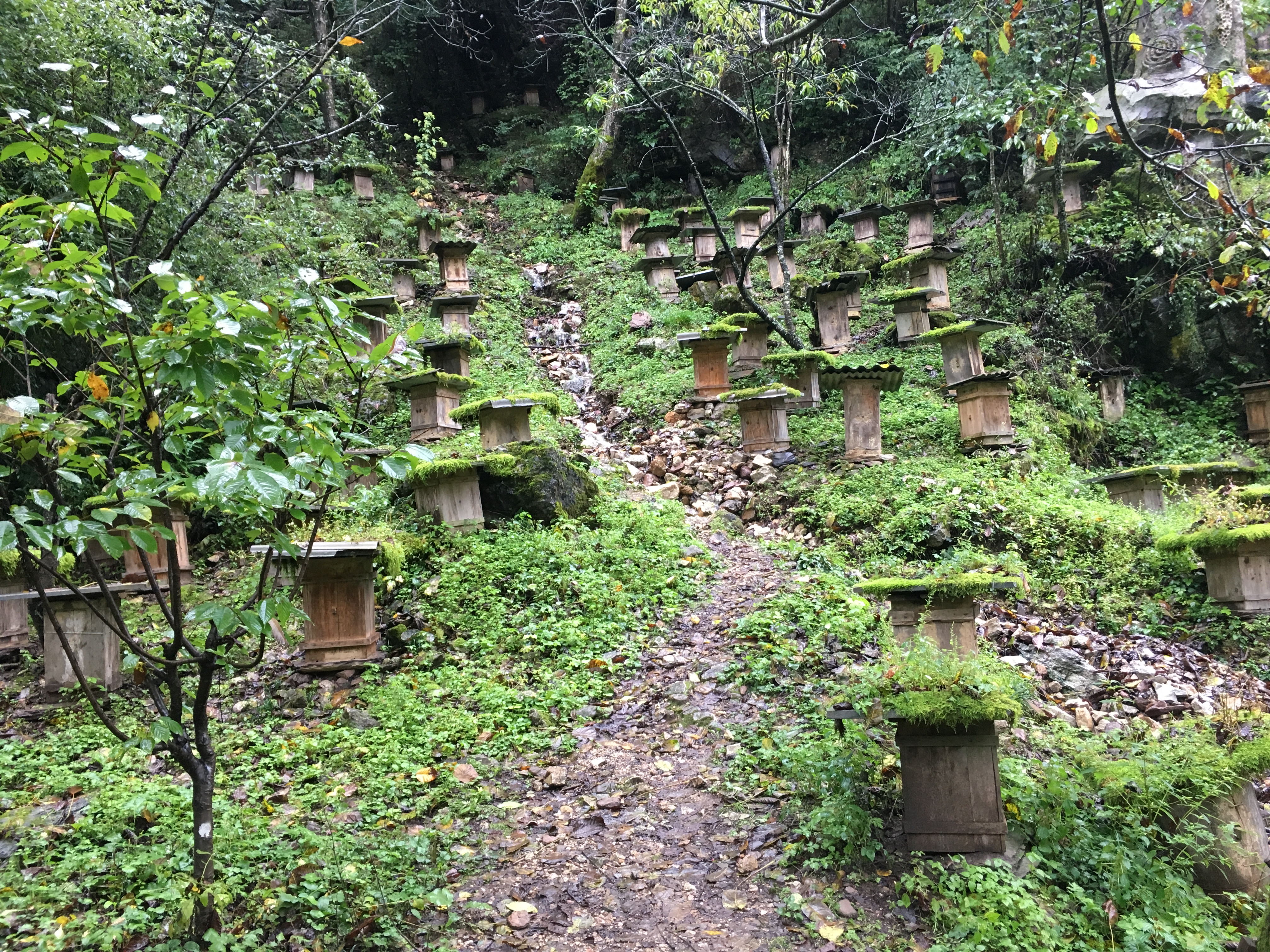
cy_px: 476
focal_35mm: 29
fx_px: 1064
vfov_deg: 48.2
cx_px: 635
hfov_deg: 61.7
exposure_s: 1/33
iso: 125
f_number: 2.2
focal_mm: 4.15
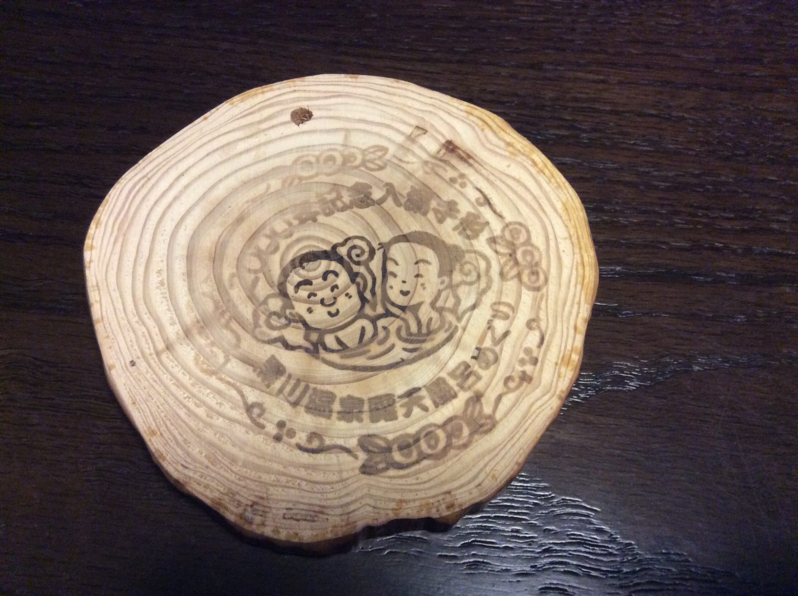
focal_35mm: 32
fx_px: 737
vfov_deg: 44.1
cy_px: 298
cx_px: 399
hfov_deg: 56.9
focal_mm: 3.3
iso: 250
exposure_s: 1/24
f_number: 2.4
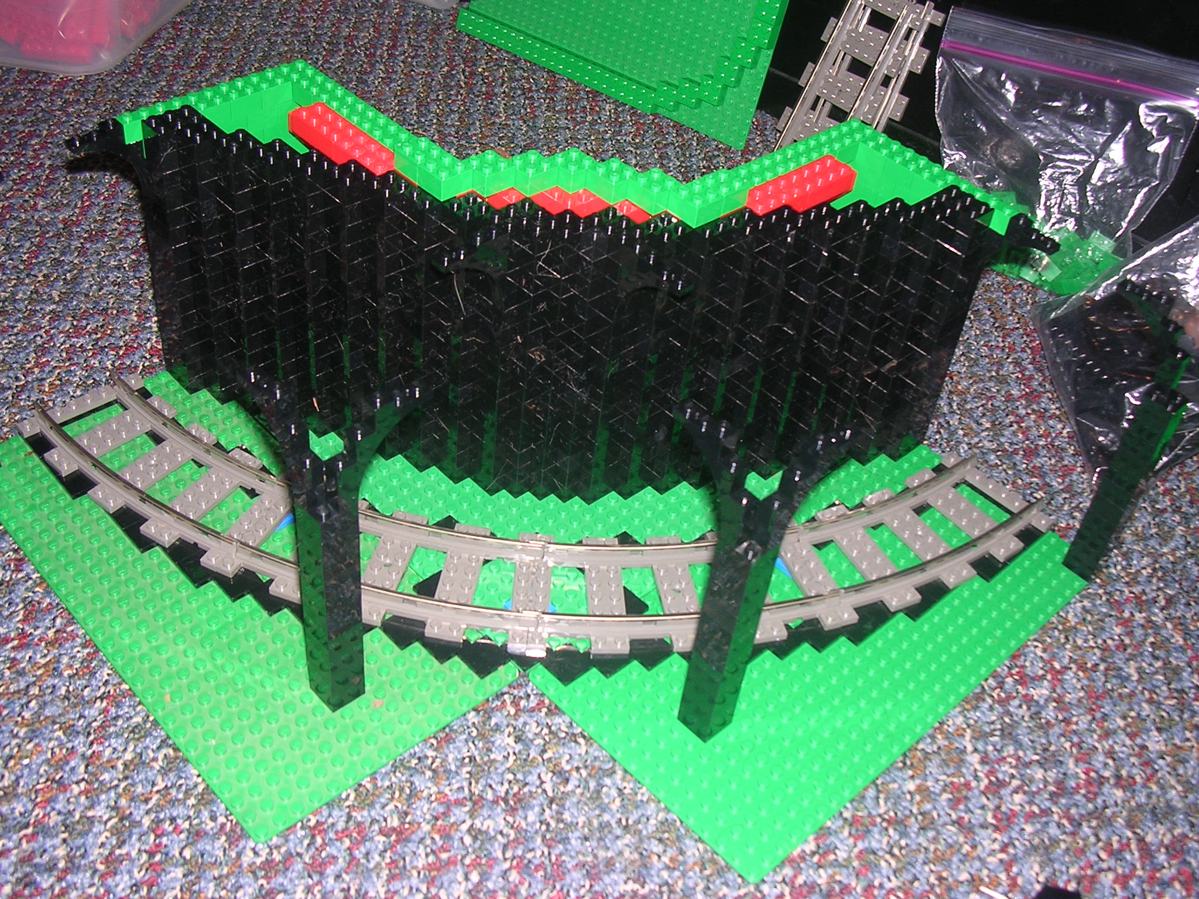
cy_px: 450
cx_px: 600
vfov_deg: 37.7
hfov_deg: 49.0
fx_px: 1316
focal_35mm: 38
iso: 100
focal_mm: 5.8
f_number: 2.8
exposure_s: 1/60.1
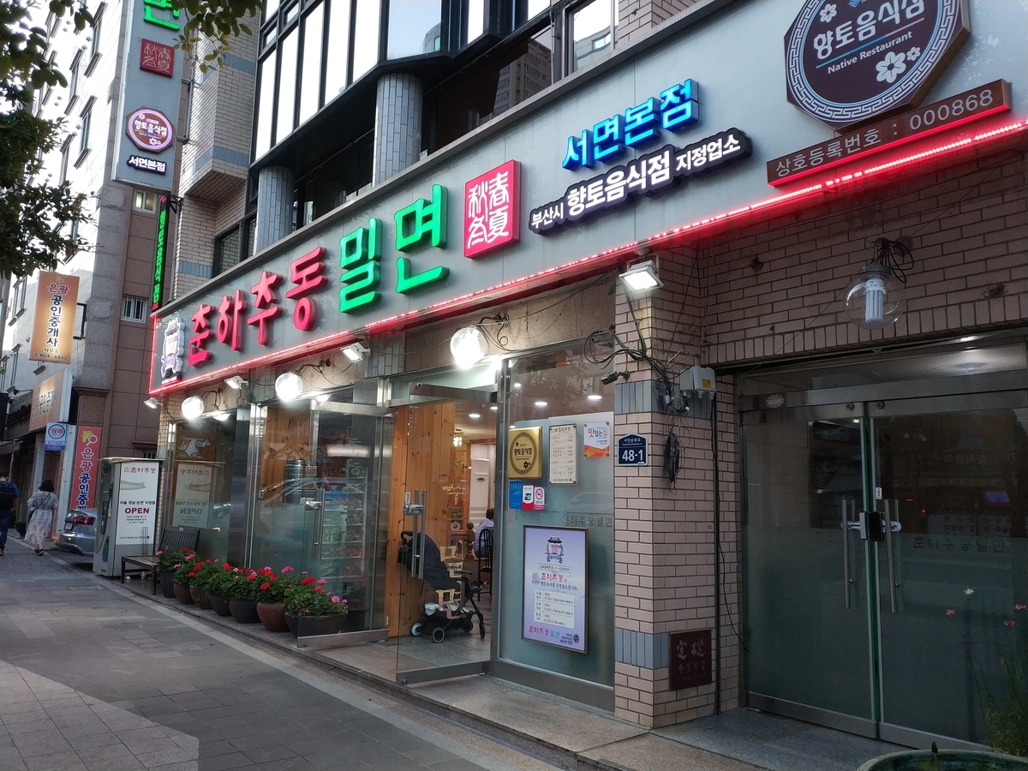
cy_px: 386
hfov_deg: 56.8
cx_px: 514
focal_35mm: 32
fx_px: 950
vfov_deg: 44.2
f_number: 2
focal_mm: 4.5
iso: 212
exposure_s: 1/40
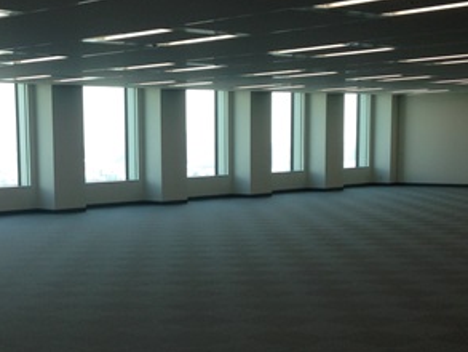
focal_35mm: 72
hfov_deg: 26.8
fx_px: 974
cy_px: 245
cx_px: 139
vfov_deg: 20.4
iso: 50
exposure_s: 1/132
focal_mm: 4.12
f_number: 2.4
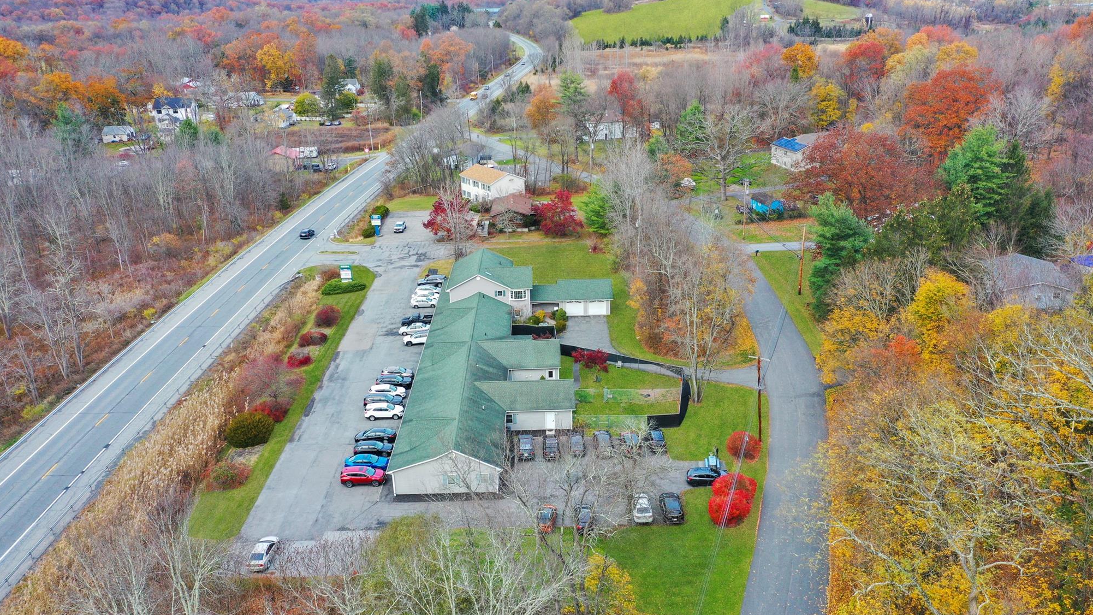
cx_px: 547
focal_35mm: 30
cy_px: 353
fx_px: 869
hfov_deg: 64.3
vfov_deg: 38.9
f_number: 4.5
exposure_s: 1/200
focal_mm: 10.26
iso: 200
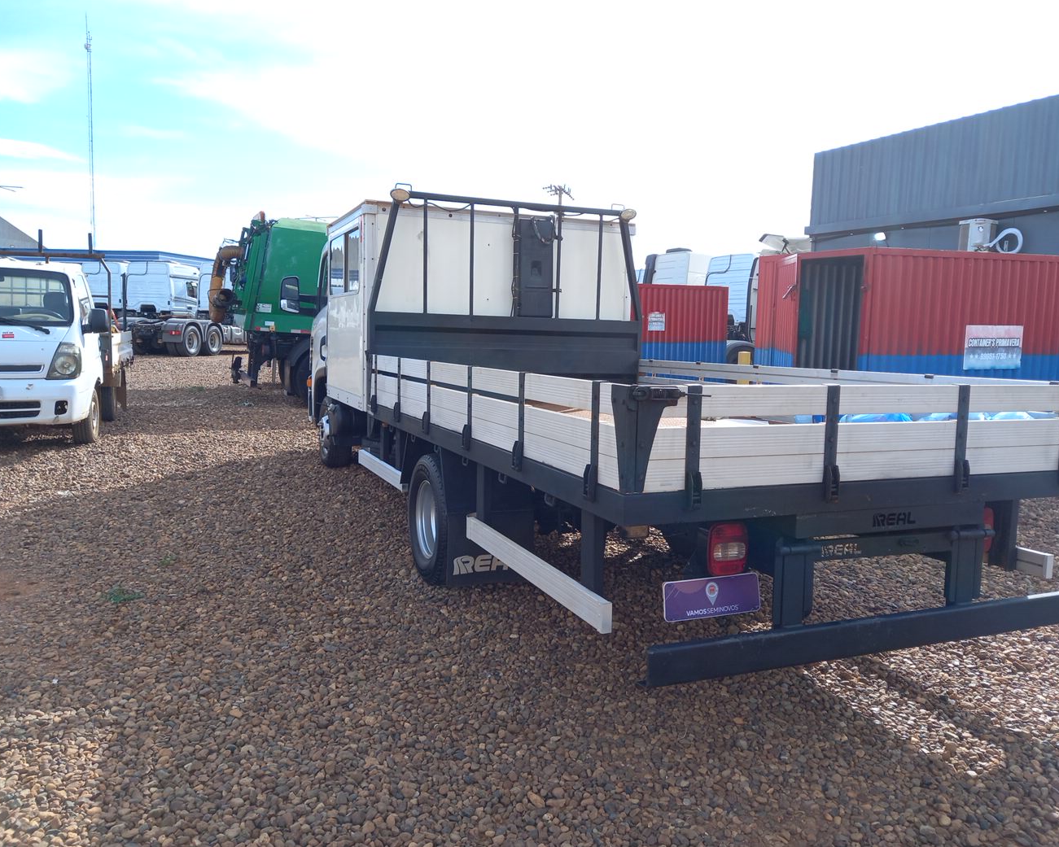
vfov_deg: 53.2
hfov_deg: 64.1
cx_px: 535
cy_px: 409
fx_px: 846
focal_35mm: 27
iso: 26
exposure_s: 1/352
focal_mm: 4.6
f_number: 2
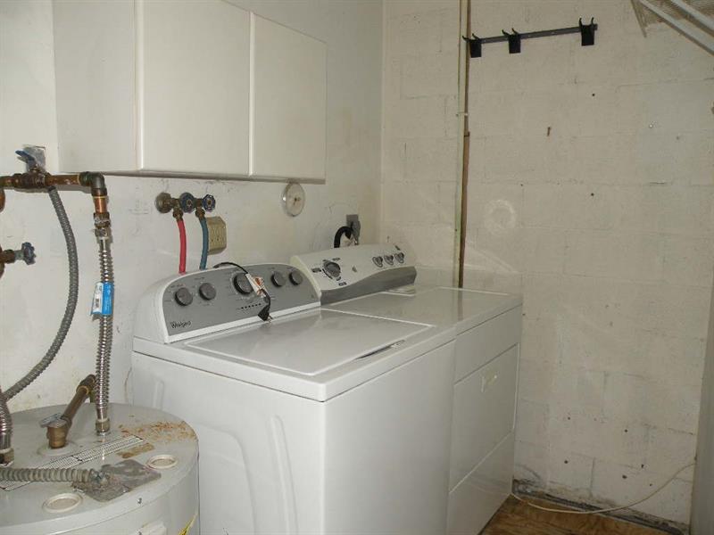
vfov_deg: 51.4
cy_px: 268
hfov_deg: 65.3
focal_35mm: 27
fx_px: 557
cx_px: 357
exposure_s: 1/60
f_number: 2.8
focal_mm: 4.7
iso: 64
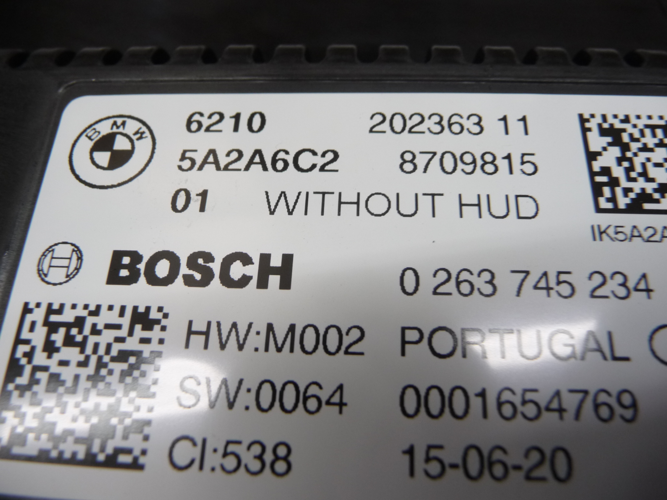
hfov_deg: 63.4
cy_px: 250
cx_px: 334
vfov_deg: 49.7
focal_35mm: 28
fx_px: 540
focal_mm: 4.7
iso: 160
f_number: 3.3
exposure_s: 1/30
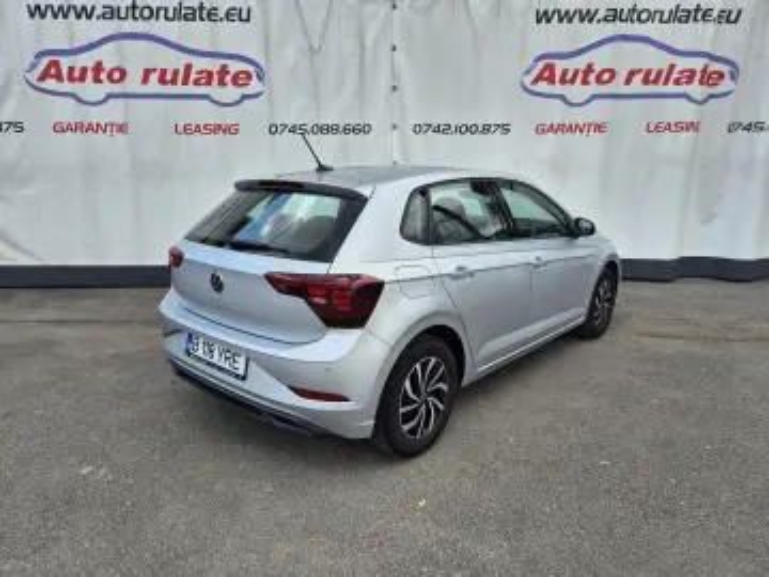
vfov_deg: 58.9
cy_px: 288
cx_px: 384
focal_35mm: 23
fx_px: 511
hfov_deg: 73.9
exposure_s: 1/1136
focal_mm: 5.4
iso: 25
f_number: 1.8
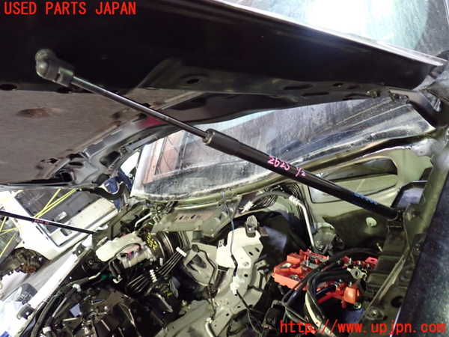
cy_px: 168
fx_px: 389
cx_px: 224
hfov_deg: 60.0
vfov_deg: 46.8
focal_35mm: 30
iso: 800
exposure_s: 1/30
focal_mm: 5.4
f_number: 2.3
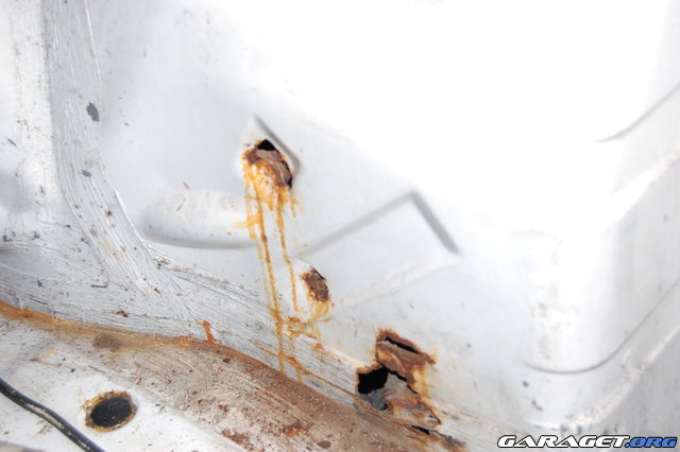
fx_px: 963
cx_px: 340
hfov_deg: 38.9
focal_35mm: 51
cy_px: 226
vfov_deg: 26.5
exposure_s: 1/500
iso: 400
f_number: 5
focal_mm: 34
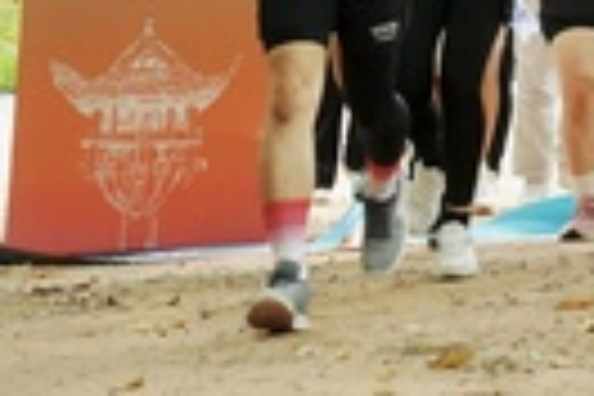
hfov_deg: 7.8
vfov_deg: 5.3
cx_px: 1179
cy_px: -551
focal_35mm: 252
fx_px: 4166
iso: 1000
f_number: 4
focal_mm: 52.1
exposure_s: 1/500
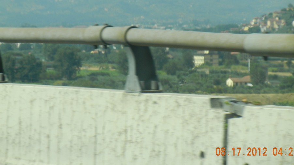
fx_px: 2214
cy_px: 52
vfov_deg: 4.3
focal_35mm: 284
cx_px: 151
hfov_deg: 7.6
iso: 160
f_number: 4.8
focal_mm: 41.2
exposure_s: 1/676
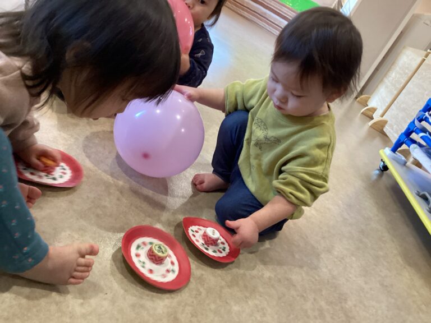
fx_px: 386
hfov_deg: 58.4
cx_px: 216
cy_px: 162
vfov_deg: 45.4
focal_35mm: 31
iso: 320
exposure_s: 1/60
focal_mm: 3.3
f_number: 2.4
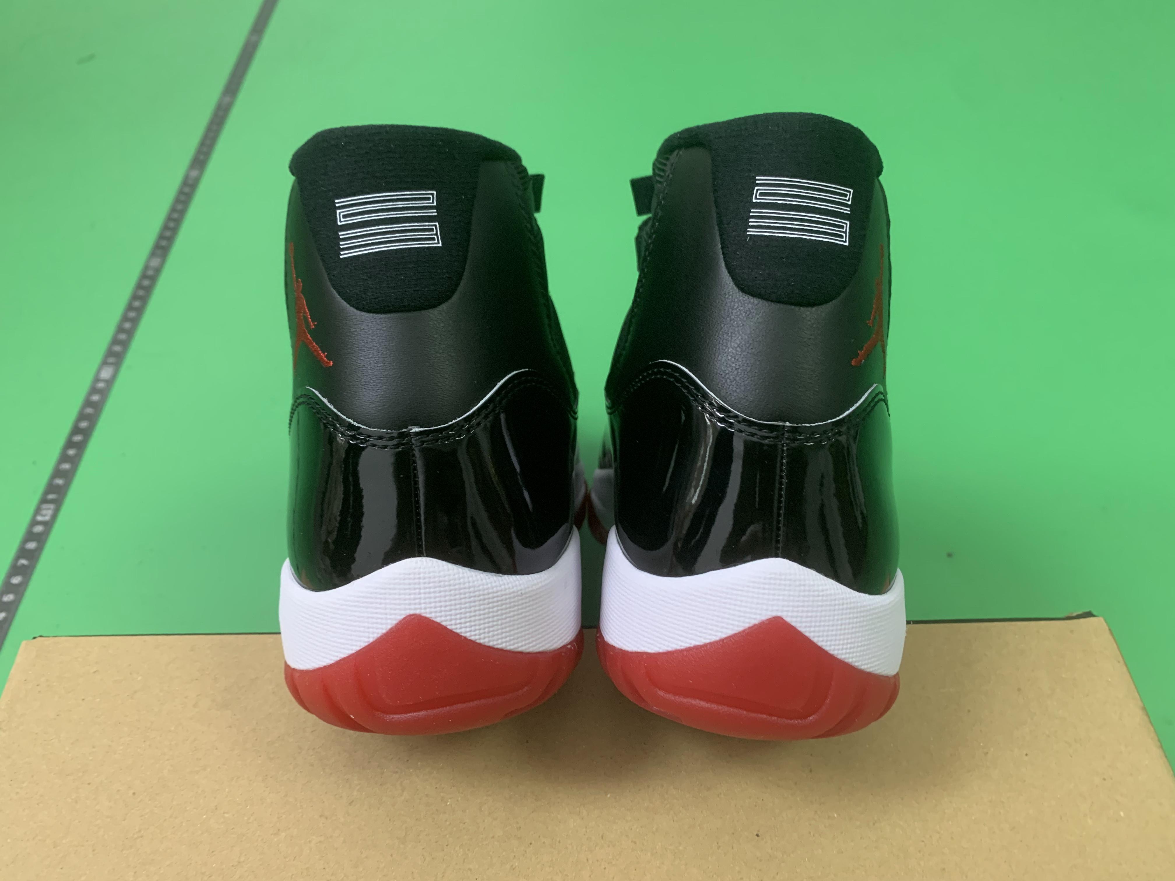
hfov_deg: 67.3
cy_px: 440
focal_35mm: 26
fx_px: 883
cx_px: 588
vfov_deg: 53.1
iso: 200
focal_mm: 4.25
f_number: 1.8
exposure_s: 1/60
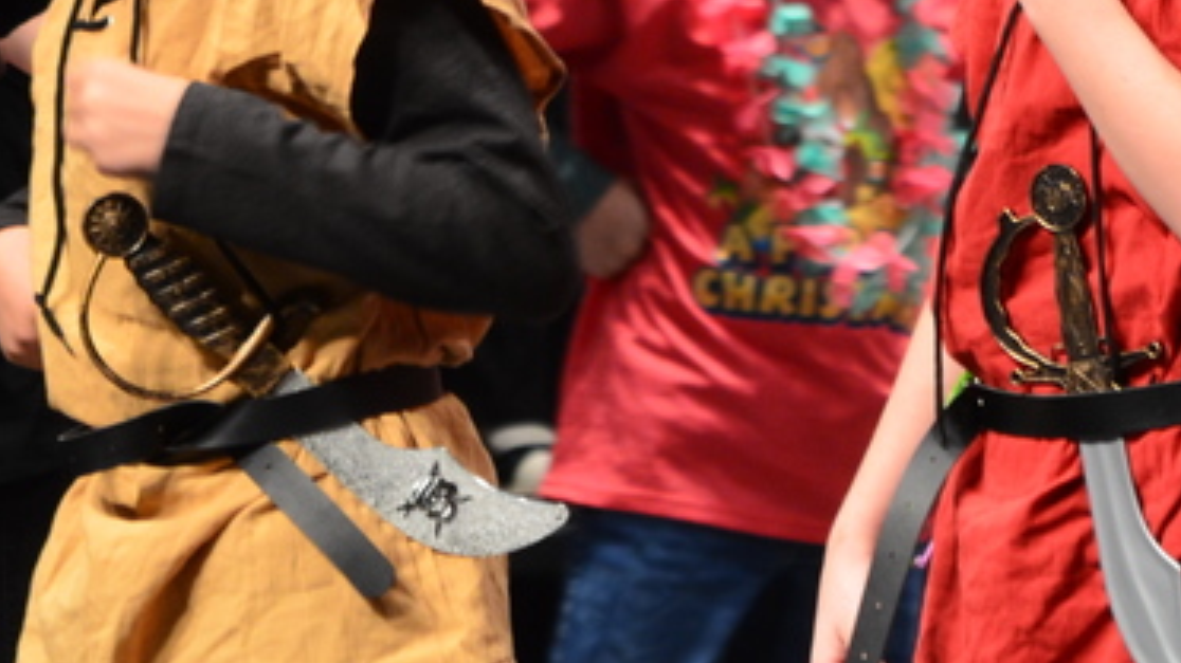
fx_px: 21633
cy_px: -333
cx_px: 889
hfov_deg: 3.1
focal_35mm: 691
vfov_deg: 1.8
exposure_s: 1/25
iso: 800
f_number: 9
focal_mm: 160
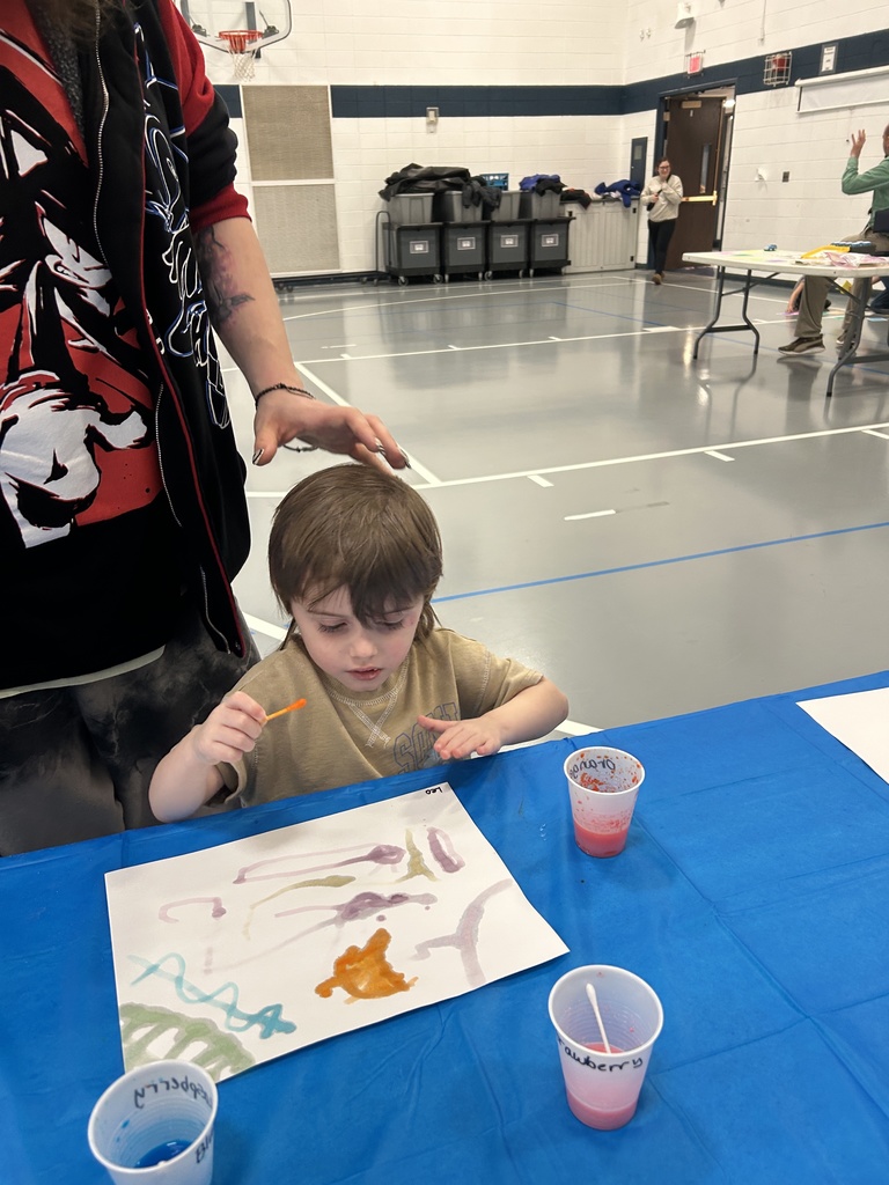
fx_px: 890
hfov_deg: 53.1
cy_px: 592
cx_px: 444
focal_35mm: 26
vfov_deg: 67.3
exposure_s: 1/60
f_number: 1.5
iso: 125
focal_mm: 5.7
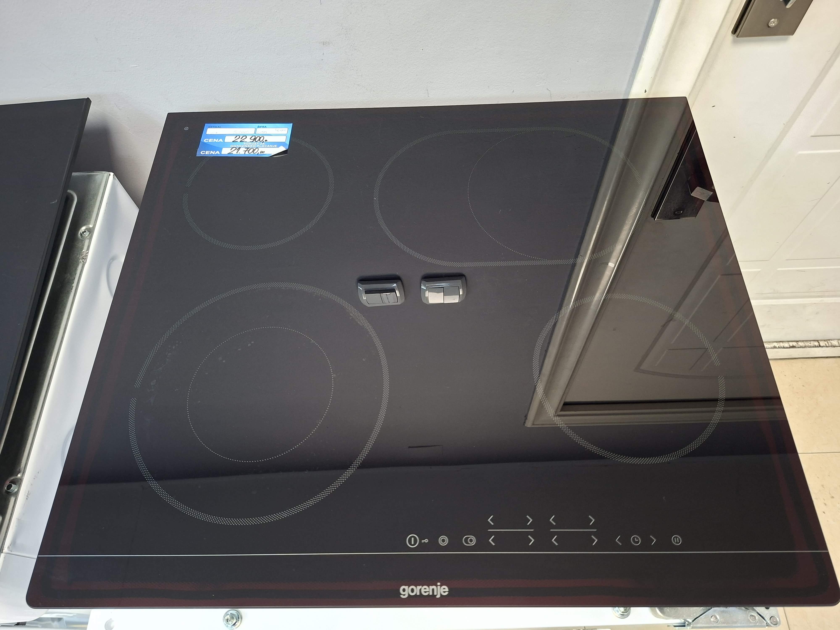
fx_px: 558
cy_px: 315
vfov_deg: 58.9
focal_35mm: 23
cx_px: 420
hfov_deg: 73.9
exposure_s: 1/33
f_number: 1.8
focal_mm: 5.54
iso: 320
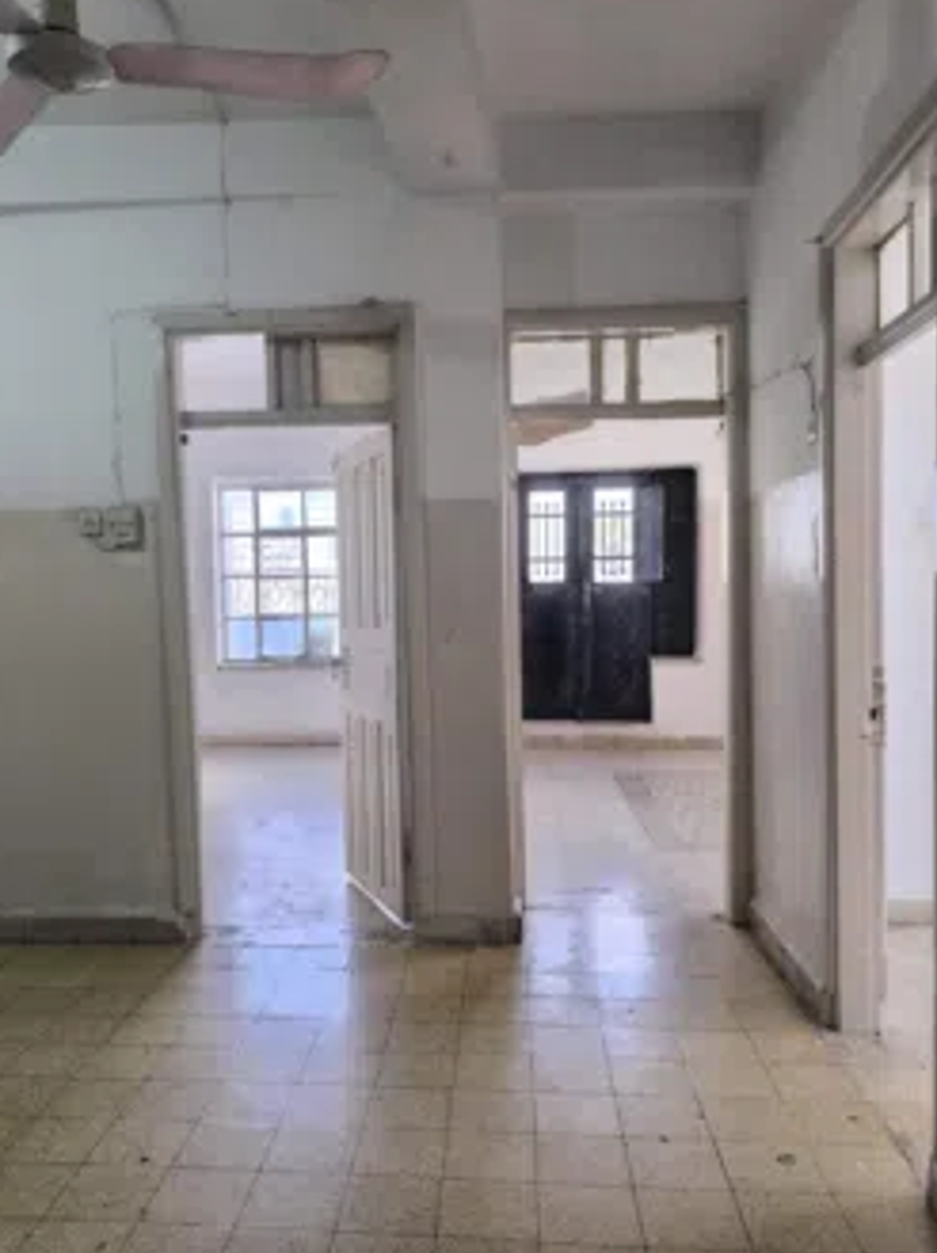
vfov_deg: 63.5
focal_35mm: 28
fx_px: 1013
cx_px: 408
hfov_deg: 49.5
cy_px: 644
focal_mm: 6.14
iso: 200
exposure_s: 1/100
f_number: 1.65
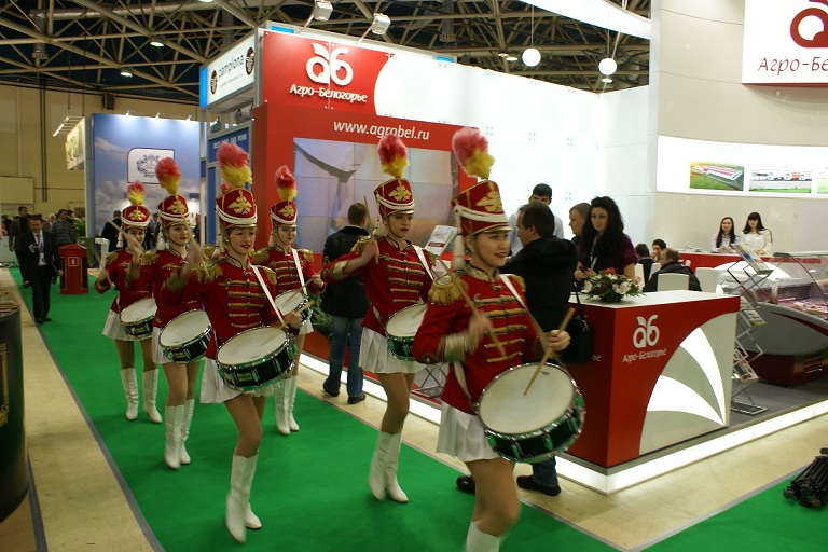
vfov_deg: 47.9
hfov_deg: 67.4
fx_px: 621
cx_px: 414
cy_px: 276
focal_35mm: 27
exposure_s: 1/40
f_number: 4.5
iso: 100
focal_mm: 18
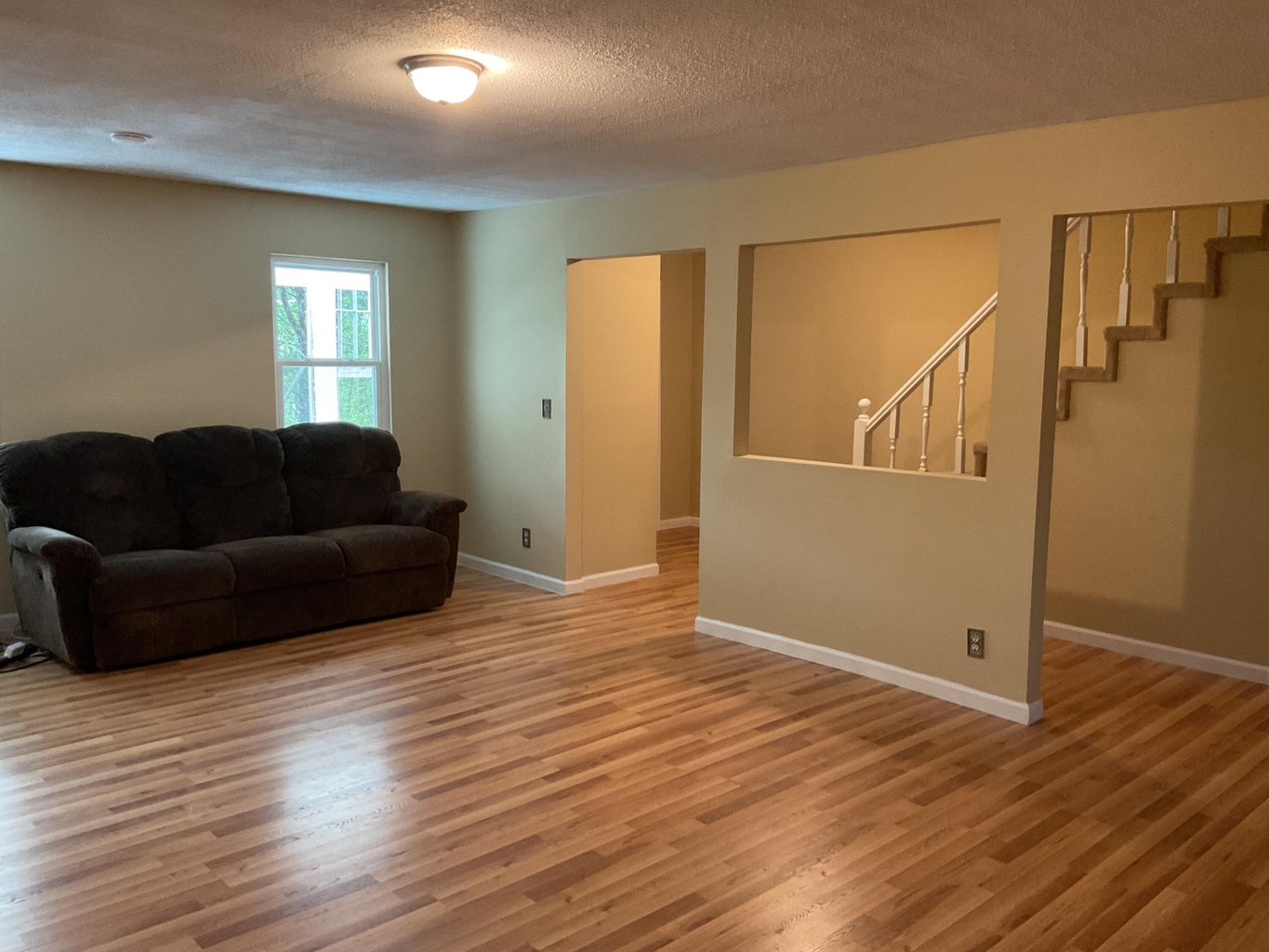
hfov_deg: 61.7
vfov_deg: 48.2
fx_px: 1063
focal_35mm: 29
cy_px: 476
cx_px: 634
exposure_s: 1/60
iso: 200
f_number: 1.8
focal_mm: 3
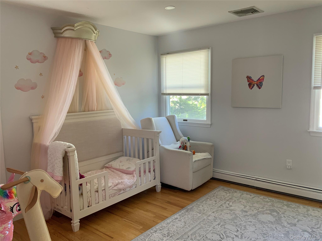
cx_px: 161
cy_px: 120
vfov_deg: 48.2
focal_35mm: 29
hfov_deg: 61.7
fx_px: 270
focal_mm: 3
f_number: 1.8
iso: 64
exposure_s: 1/85
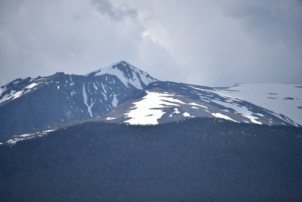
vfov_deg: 4.6
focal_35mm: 300
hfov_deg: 6.9
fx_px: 2517
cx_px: 151
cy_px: 101
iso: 100
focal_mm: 300
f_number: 6.3
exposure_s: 1/640
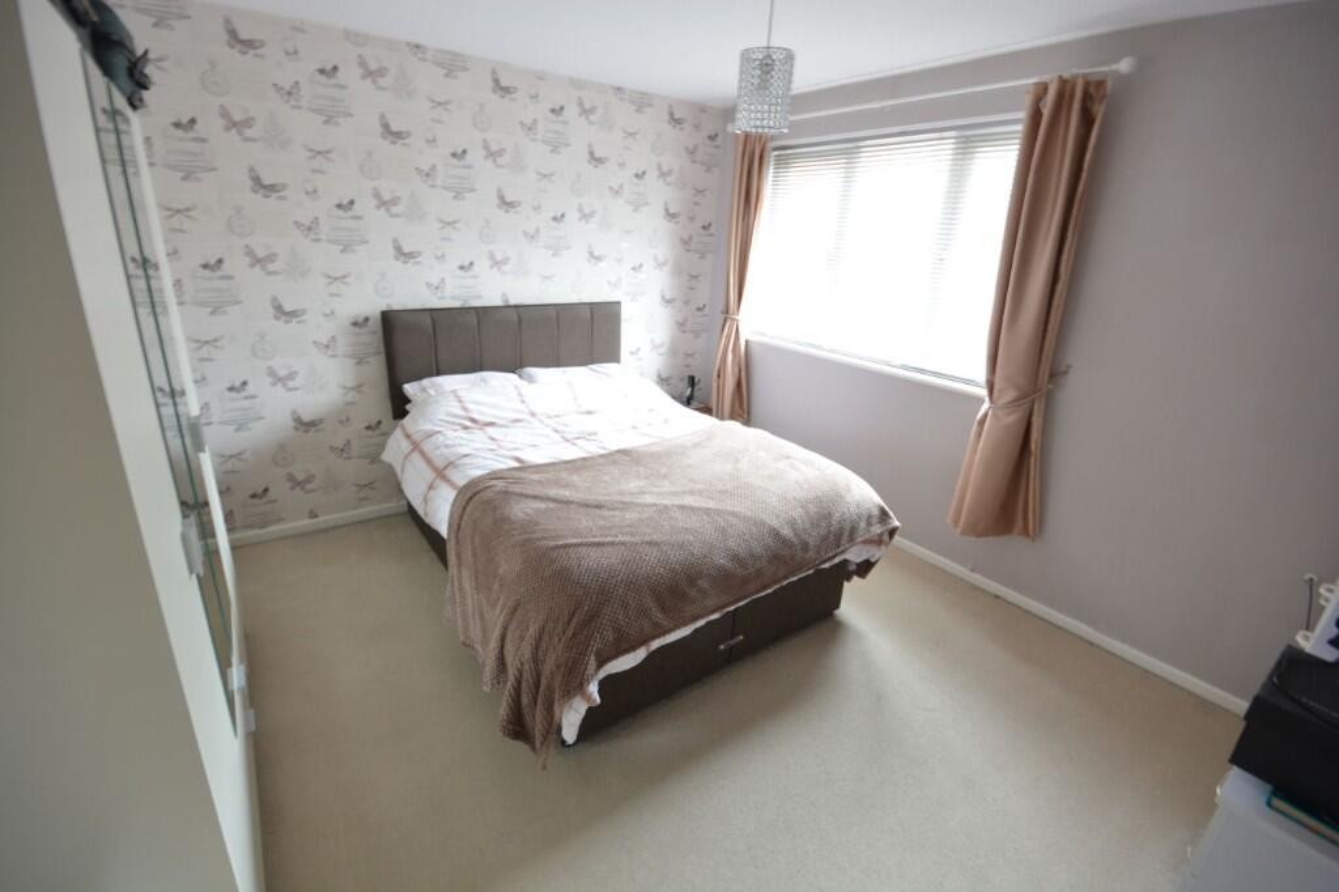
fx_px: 558
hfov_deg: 100.4
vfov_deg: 77.3
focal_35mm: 15
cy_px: 446
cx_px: 670
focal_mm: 10
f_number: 8
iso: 400
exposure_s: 1/1.6
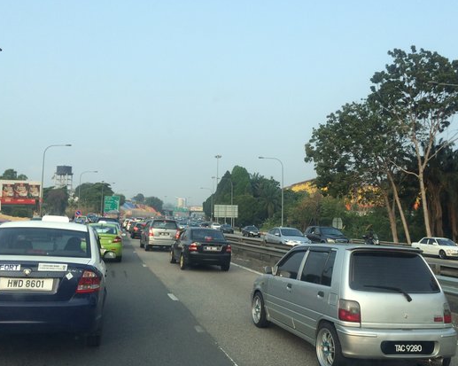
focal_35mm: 34
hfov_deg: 52.9
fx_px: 461
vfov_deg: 43.3
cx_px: 228
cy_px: 168
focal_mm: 4.12
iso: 32
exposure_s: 1/774
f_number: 2.2
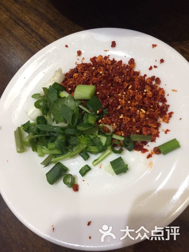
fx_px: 211
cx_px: 94
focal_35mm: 29
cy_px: 126
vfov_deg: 61.7
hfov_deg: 48.2
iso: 200
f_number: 2.2
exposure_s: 1/33
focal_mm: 4.15
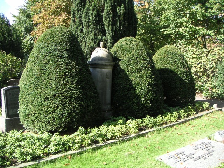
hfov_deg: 50.1
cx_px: 112
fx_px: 239
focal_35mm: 37
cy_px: 84
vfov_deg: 38.7
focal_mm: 5.7
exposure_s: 1/180
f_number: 2.8
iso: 50
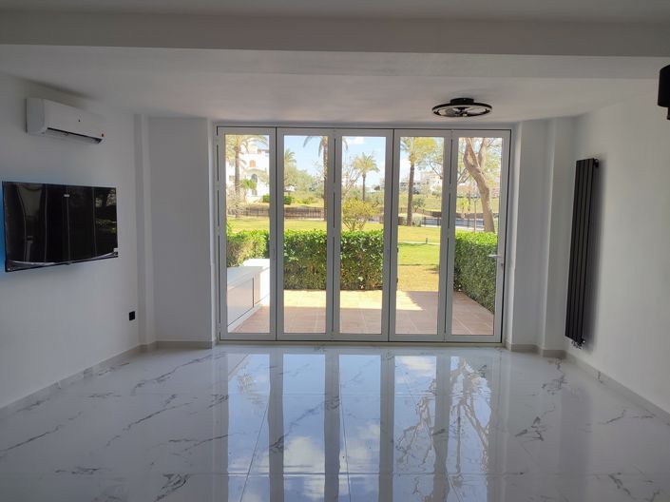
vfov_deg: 56.8
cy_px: 251
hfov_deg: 71.6
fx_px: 464
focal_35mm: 24
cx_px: 335
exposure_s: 1/268
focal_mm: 5.89
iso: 50
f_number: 1.89
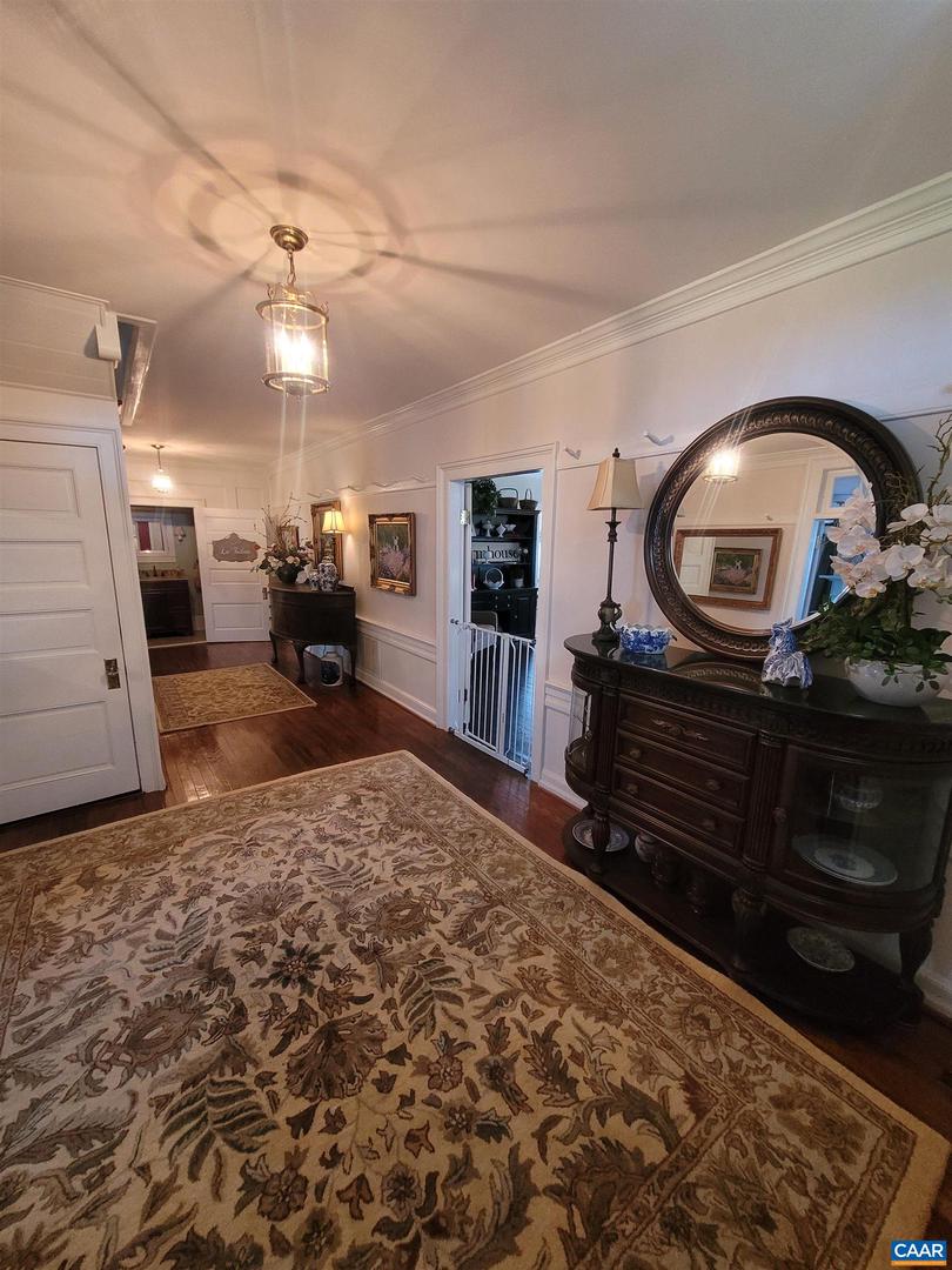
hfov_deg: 89.9
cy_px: 635
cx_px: 476
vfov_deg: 106.2
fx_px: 477
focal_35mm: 13
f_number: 2.2
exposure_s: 1/40
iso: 320
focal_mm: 1.74
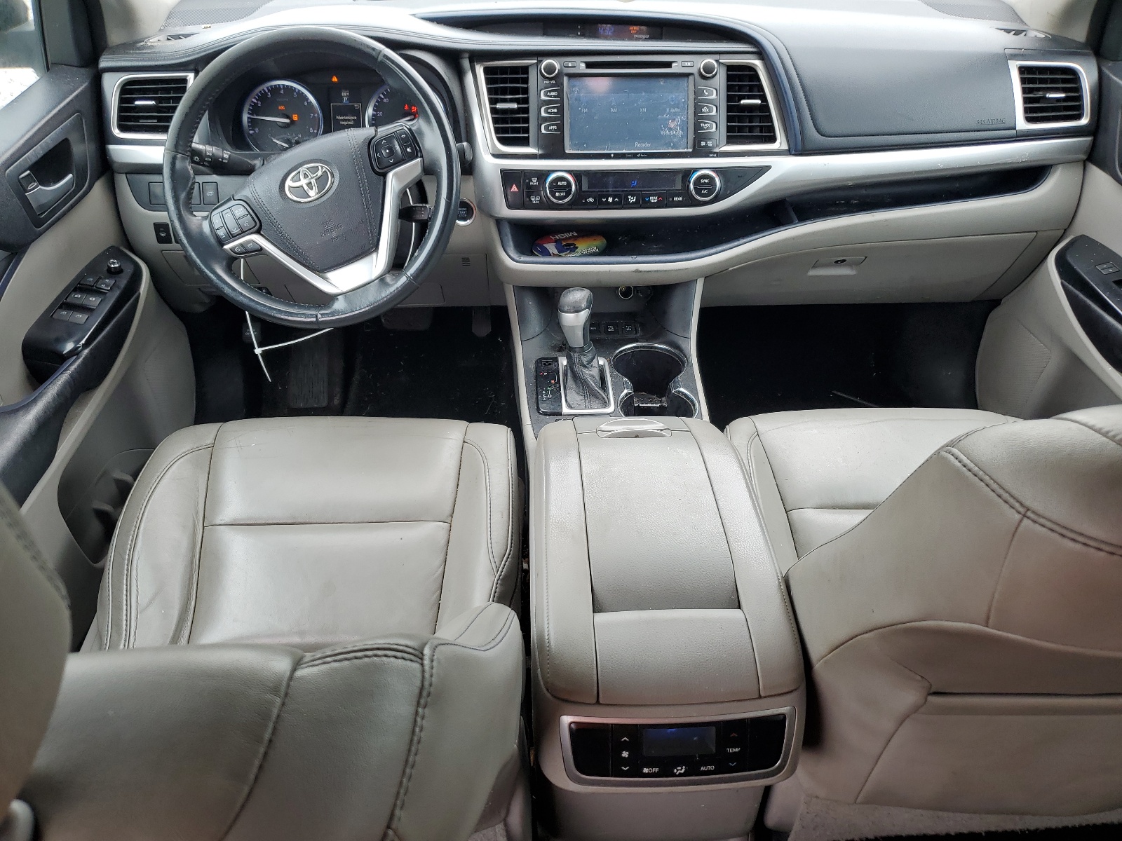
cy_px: 420
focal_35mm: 26
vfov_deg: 53.1
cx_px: 561
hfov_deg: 67.3
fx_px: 843
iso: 50
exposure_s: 1/263
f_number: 1.5
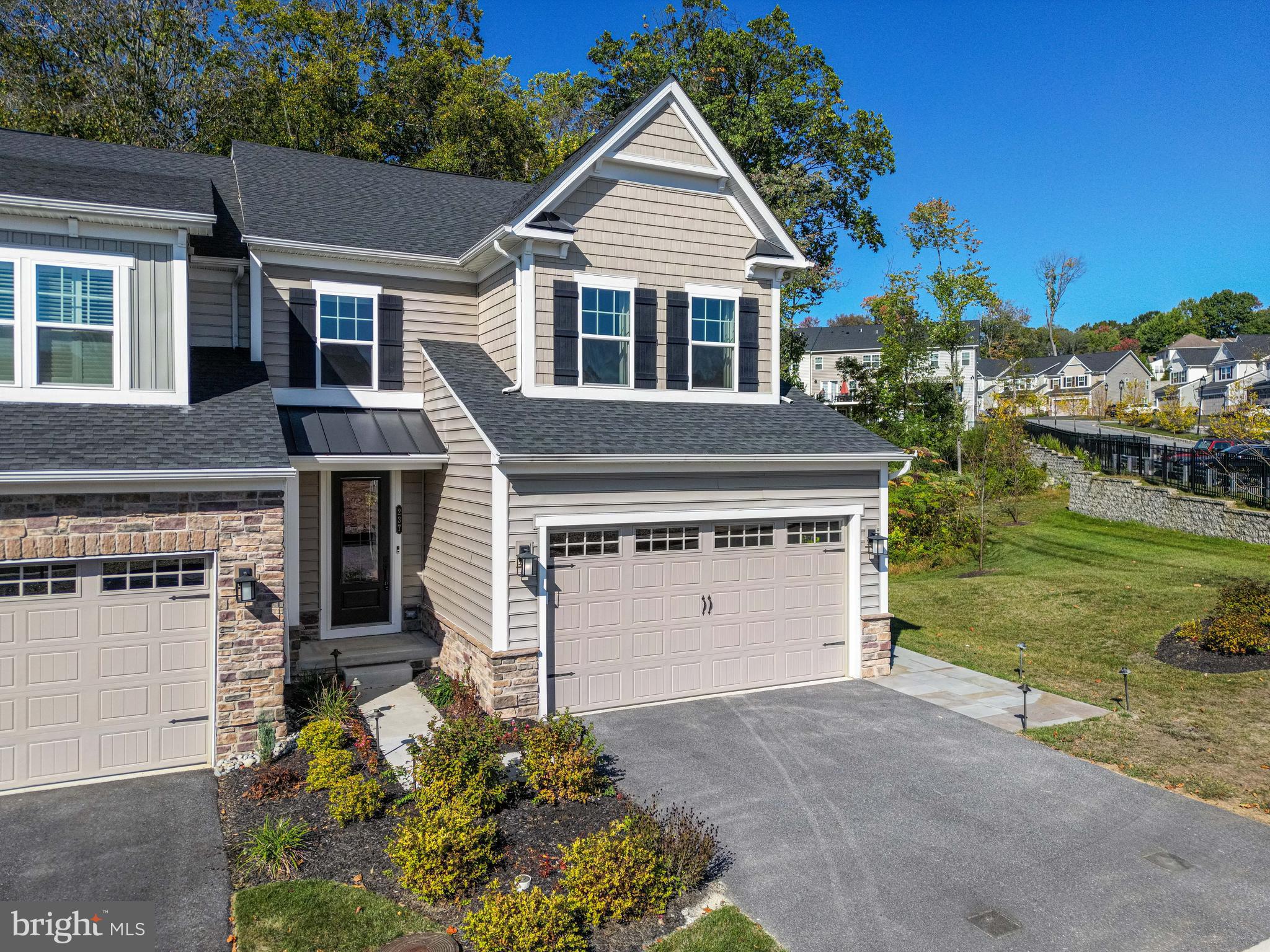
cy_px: 476
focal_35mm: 24
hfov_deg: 71.6
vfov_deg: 56.8
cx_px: 635
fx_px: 881
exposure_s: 1/180
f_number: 1.7
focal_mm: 6.72
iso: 100
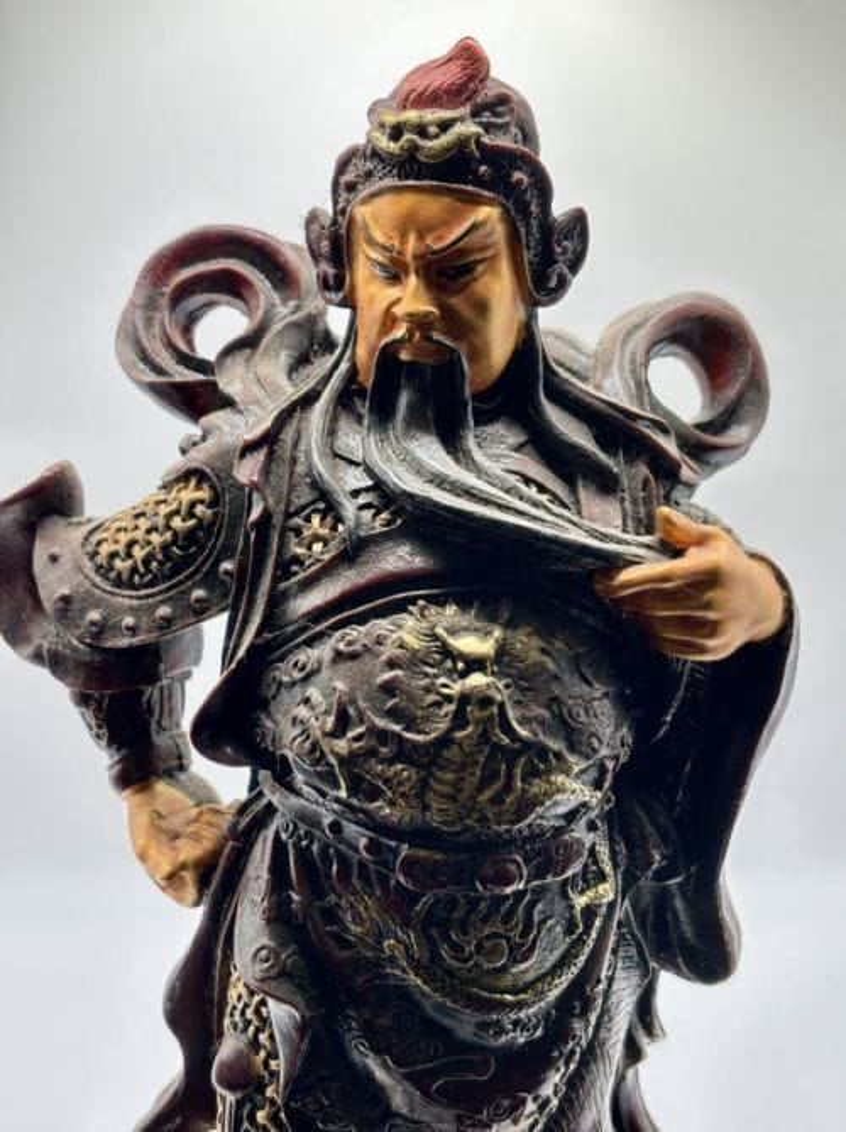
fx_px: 1698
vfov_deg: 36.9
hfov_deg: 28.0
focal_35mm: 52
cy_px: 566
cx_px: 423
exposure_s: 1/100
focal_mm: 5.96
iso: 32
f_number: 1.6
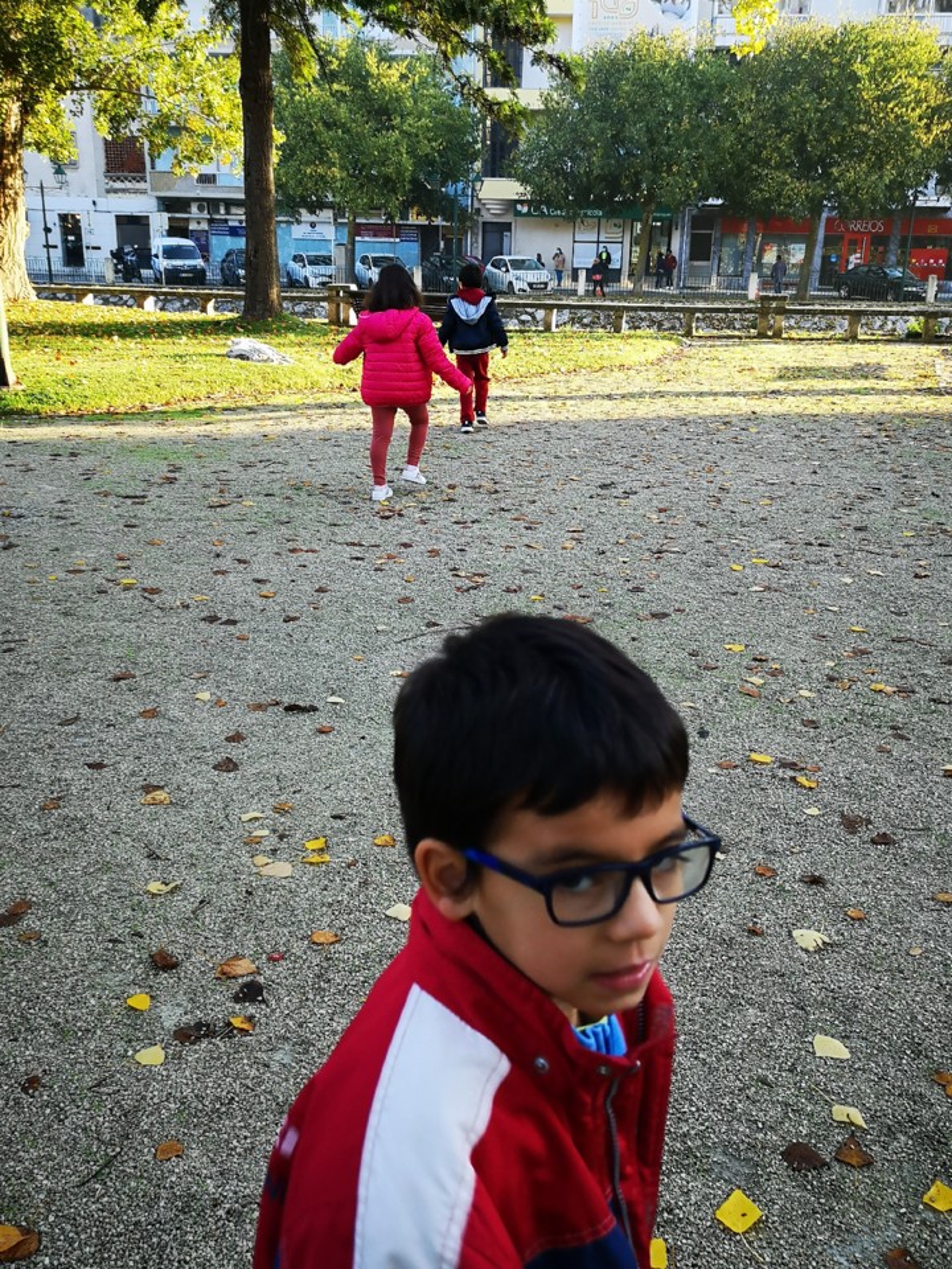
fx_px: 1137
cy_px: 634
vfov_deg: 58.4
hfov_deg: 45.4
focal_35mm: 31
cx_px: 476
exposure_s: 1/129
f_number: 1.8
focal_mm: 3.95
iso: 50
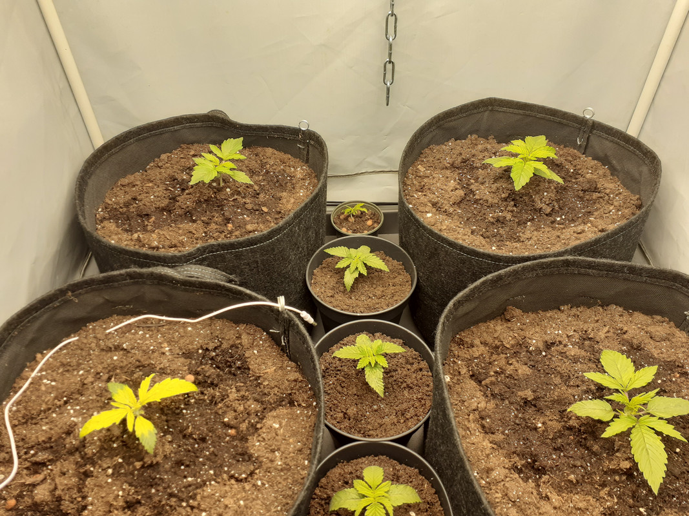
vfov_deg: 51.3
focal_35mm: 27
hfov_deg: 65.3
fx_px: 537
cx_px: 344
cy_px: 258
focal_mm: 3.6
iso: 40
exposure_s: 1/376
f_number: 1.9
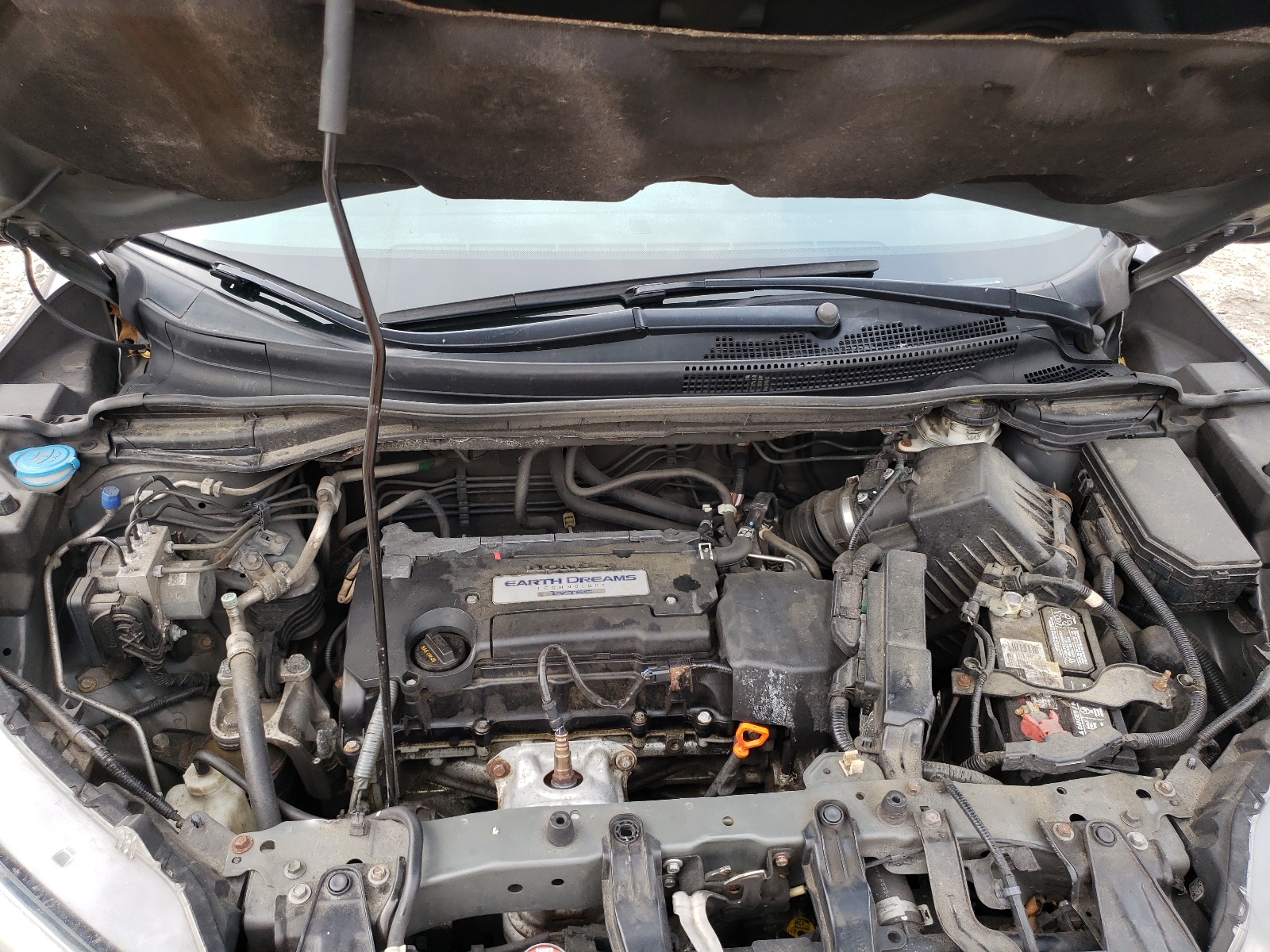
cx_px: 635
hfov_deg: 67.3
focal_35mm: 26
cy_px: 476
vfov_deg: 53.1
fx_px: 954
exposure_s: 1/278
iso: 50
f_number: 1.5
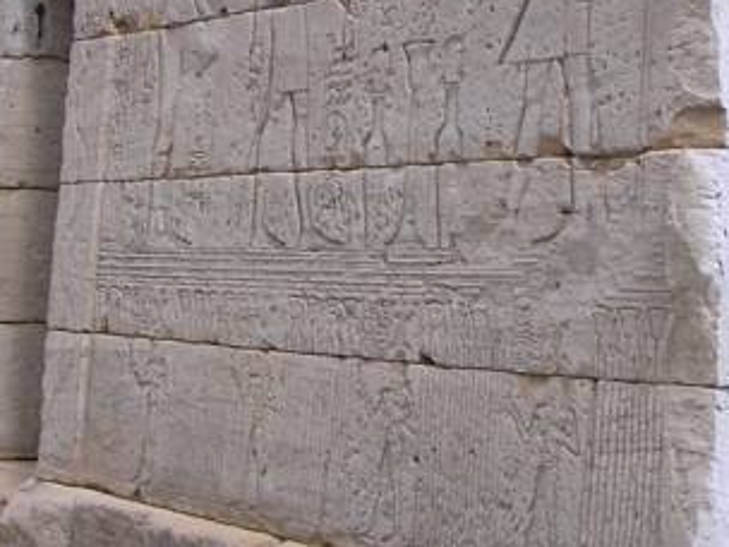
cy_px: -74
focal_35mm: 100
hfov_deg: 19.6
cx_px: 403
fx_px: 2106
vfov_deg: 14.4
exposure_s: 1/34
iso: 100
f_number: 2.8
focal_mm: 5.8
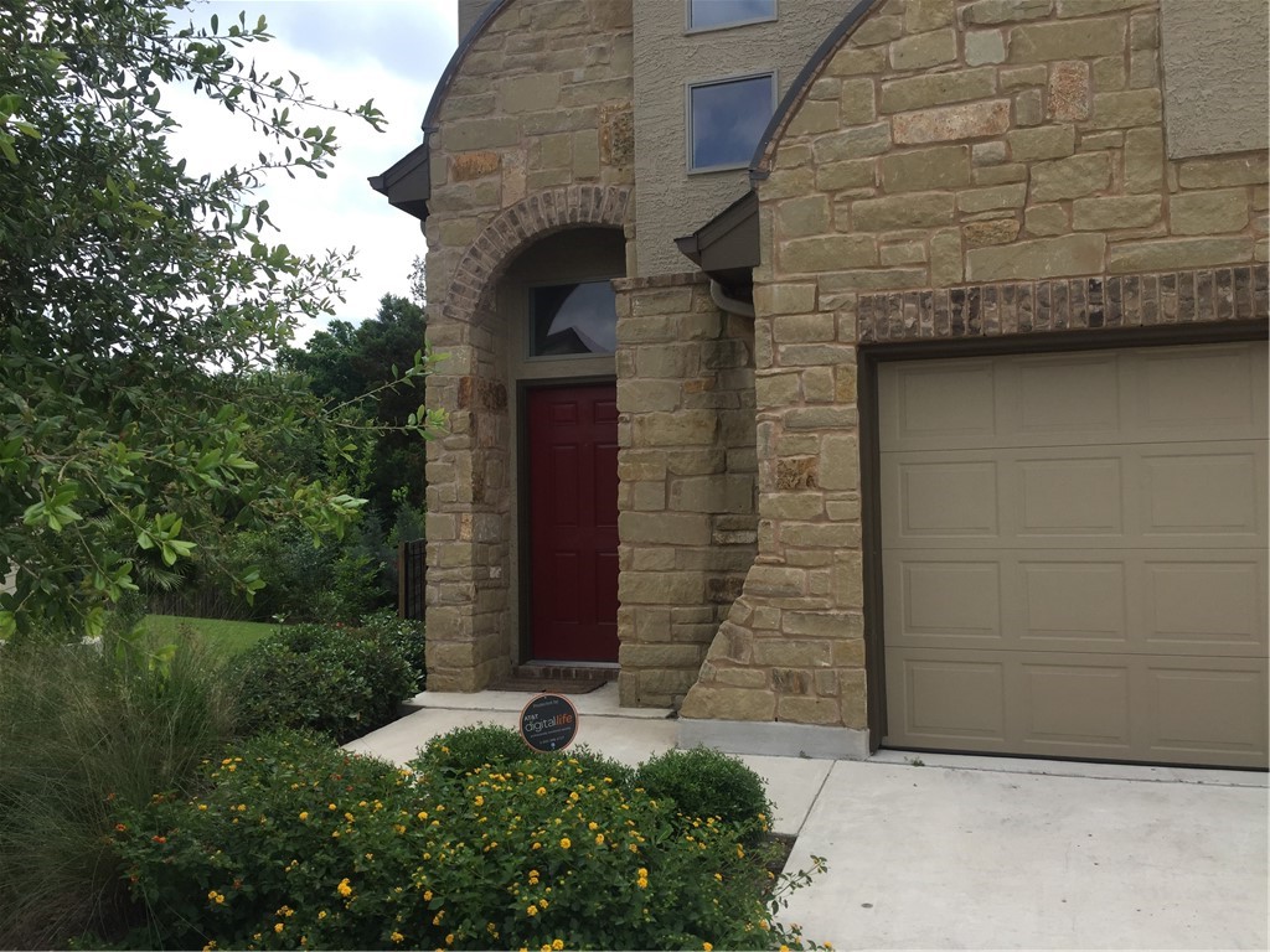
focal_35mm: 29
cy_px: 476
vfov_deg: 48.2
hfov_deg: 61.7
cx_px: 635
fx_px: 1064
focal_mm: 4.15
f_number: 2.2
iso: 32
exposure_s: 1/1199
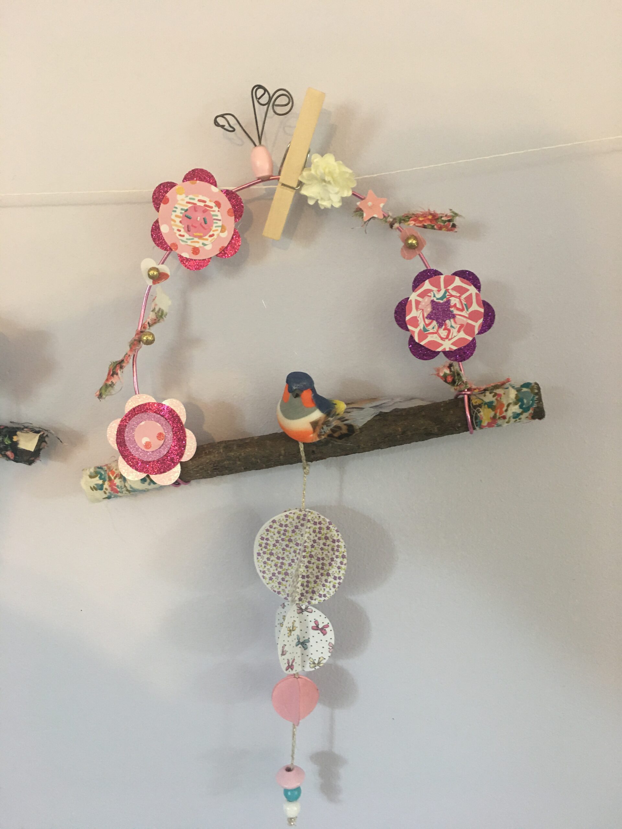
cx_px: 311
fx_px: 695
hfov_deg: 48.2
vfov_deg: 61.7
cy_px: 414
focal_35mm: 29
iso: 64
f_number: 2.2
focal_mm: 4.15
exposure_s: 1/17
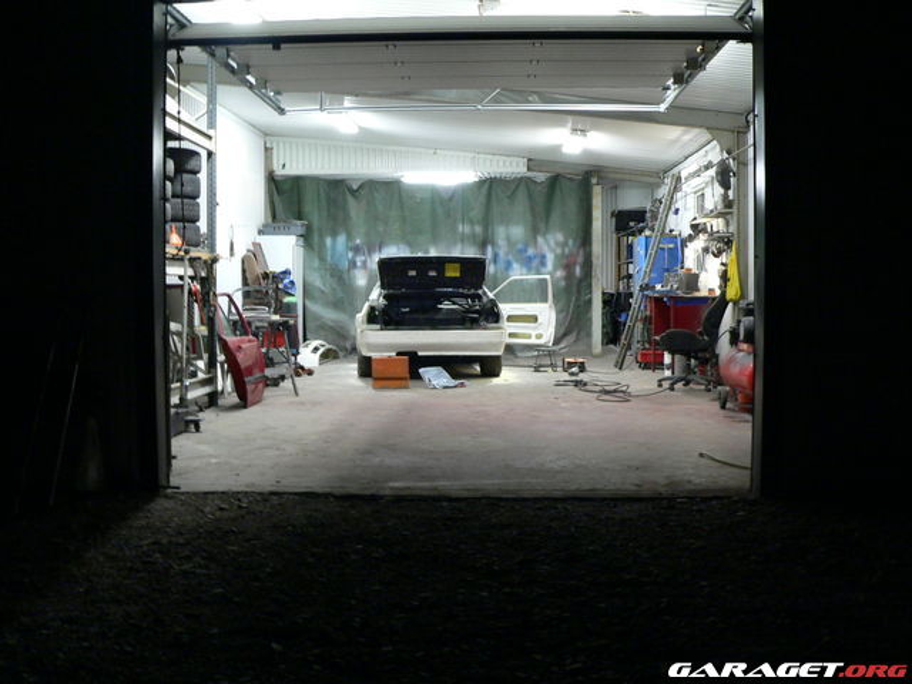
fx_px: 948
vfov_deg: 39.7
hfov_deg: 51.4
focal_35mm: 36
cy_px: 342
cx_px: 456
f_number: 2.8
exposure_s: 1/4
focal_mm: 6
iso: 200
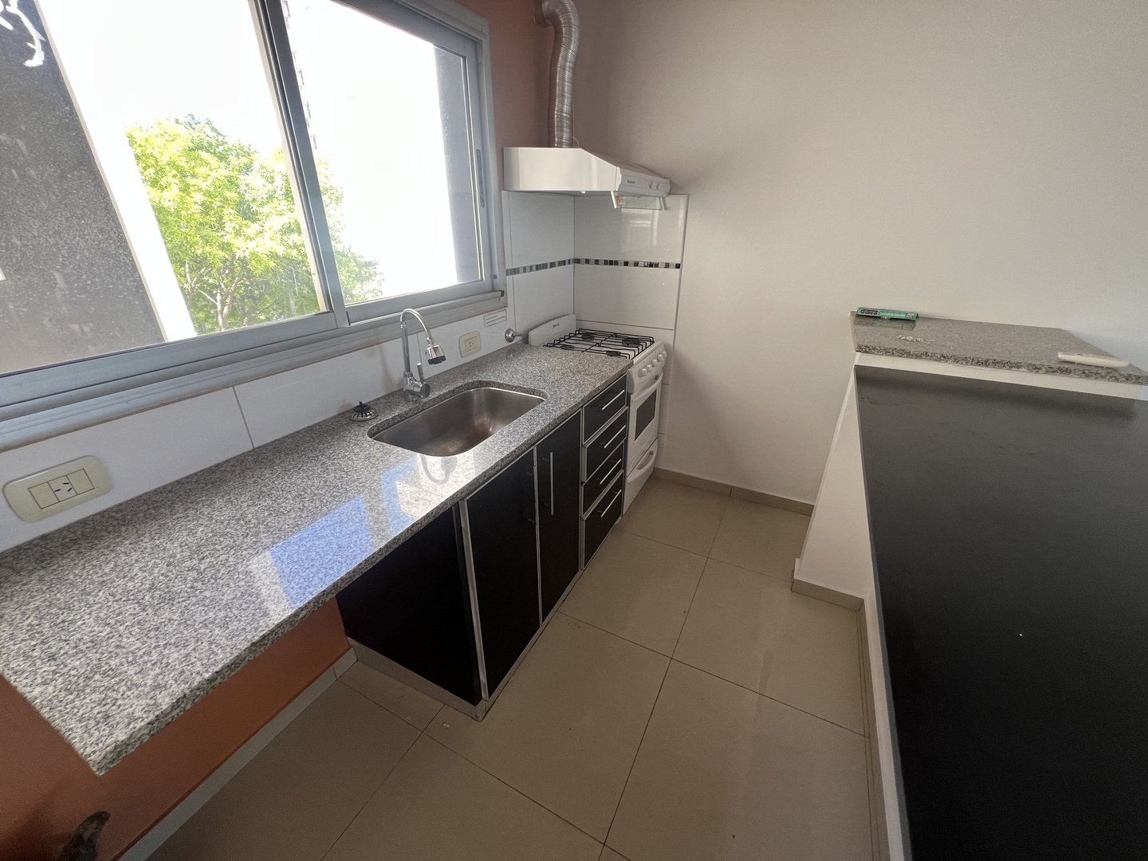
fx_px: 431
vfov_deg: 89.9
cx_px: 574
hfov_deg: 106.2
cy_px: 430
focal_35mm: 13
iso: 80
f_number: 1.8
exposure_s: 1/99
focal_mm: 1.57
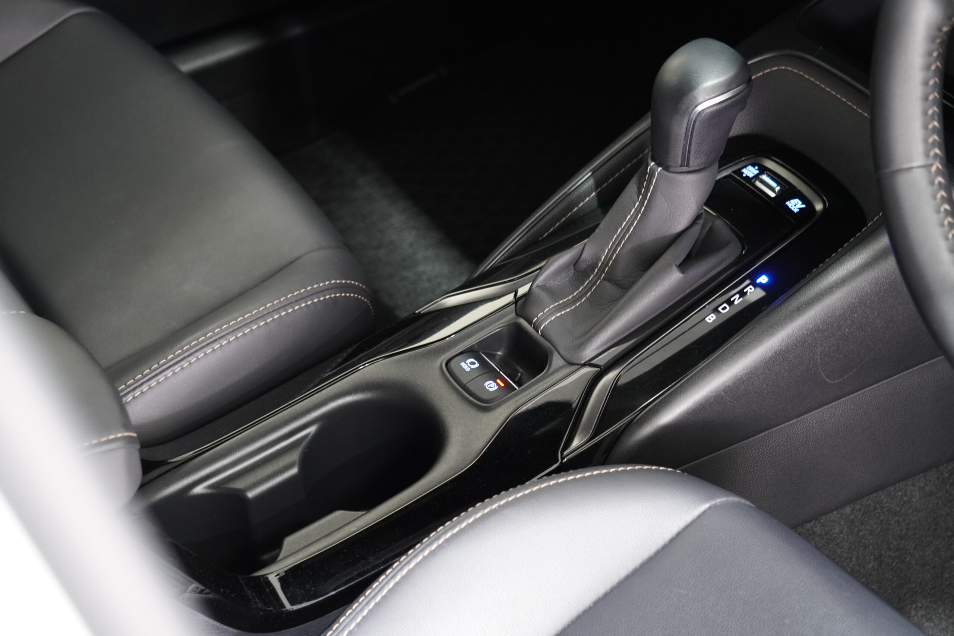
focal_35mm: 82
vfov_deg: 16.6
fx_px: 2186
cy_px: 318
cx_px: 477
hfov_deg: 24.6
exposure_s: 1/5
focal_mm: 55
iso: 1250
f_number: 4.5
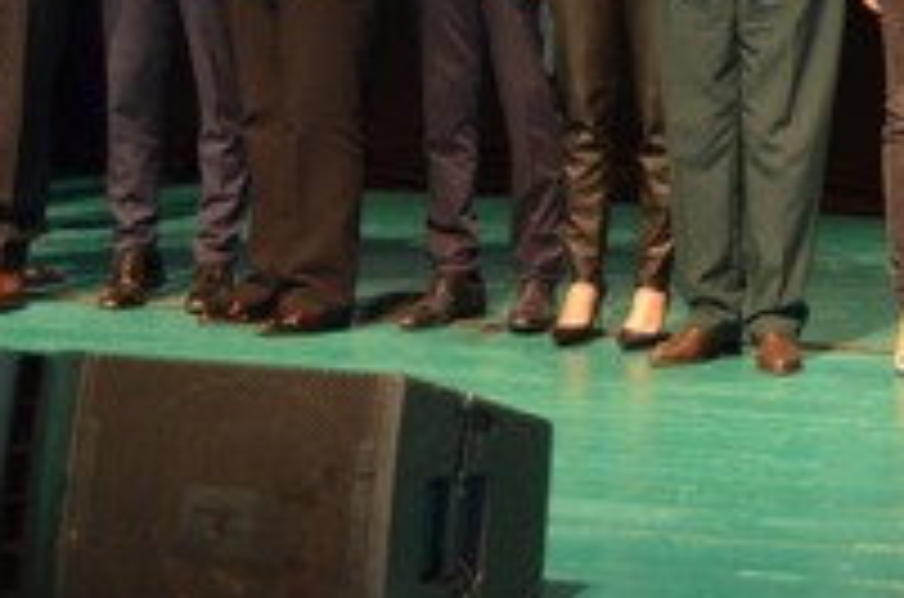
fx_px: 2745
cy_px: -225
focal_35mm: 110
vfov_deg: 12.0
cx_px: 913
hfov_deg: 18.2
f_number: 3.8
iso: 1100
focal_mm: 23
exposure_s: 1/30
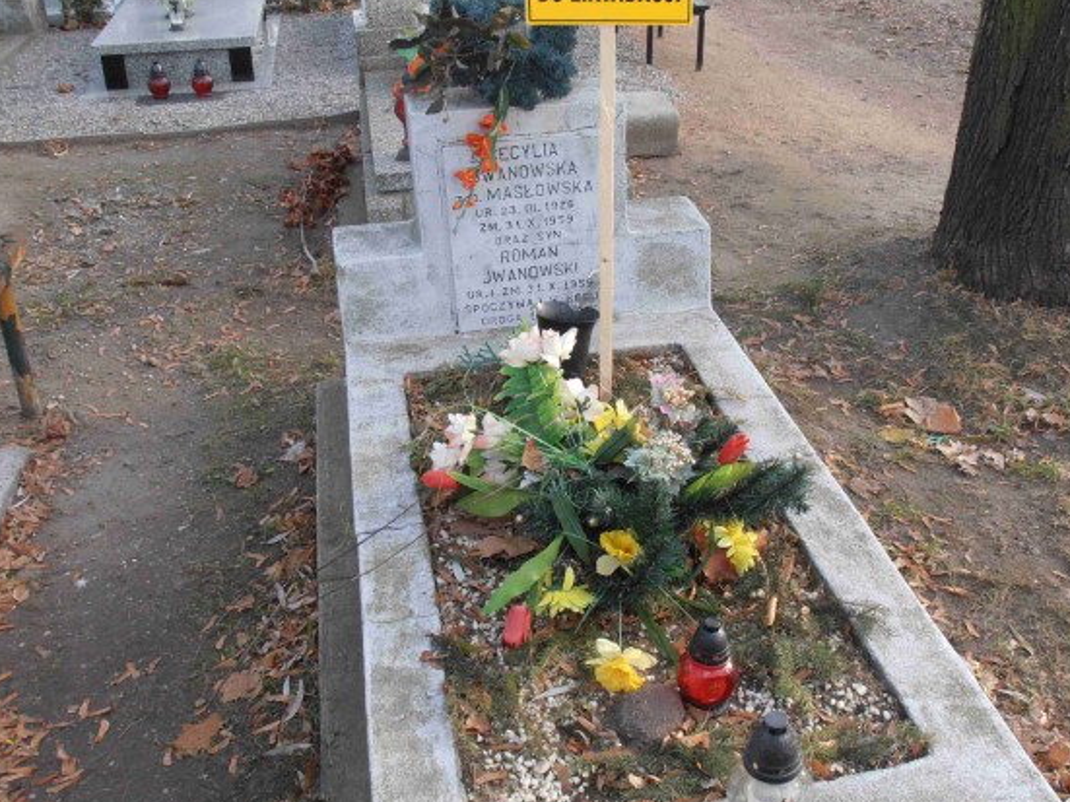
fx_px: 1329
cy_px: 363
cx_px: 585
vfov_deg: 33.6
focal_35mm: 43
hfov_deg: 43.8
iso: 80
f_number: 3.9
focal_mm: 6.61
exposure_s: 1/100
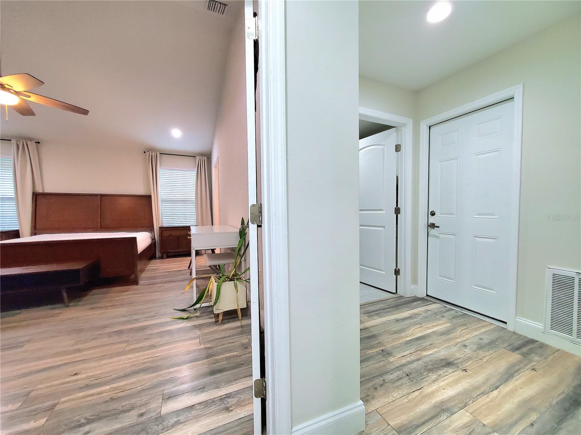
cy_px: 218
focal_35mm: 13
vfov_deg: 89.9
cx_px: 290
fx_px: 218
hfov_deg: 106.2
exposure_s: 1/60.2
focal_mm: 1.8
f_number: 2.2
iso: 320
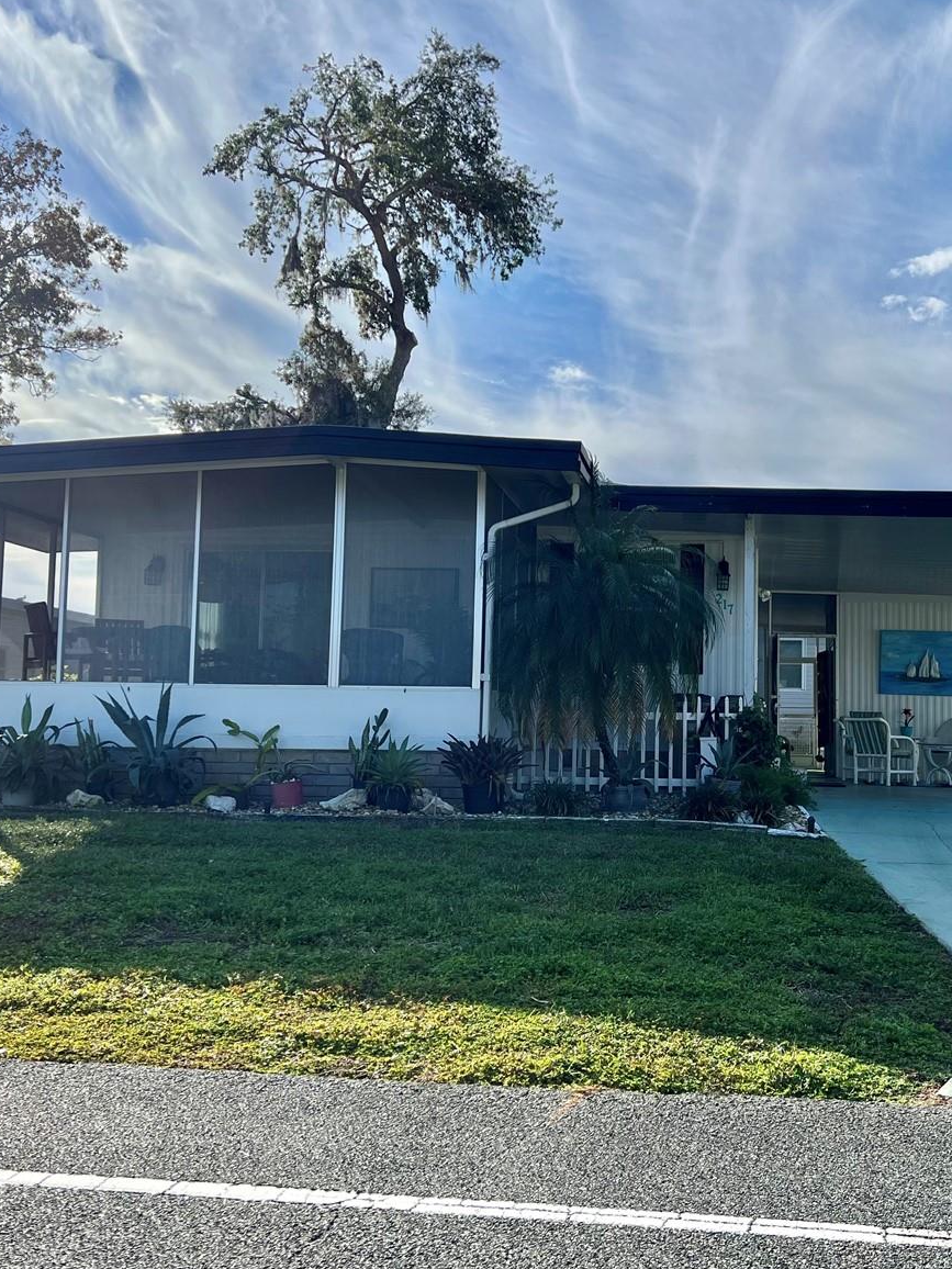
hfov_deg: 39.4
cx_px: 601
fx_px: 1320
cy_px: 638
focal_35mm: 36
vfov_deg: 51.4
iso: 50
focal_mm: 5.7
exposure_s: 1/5319
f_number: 1.5
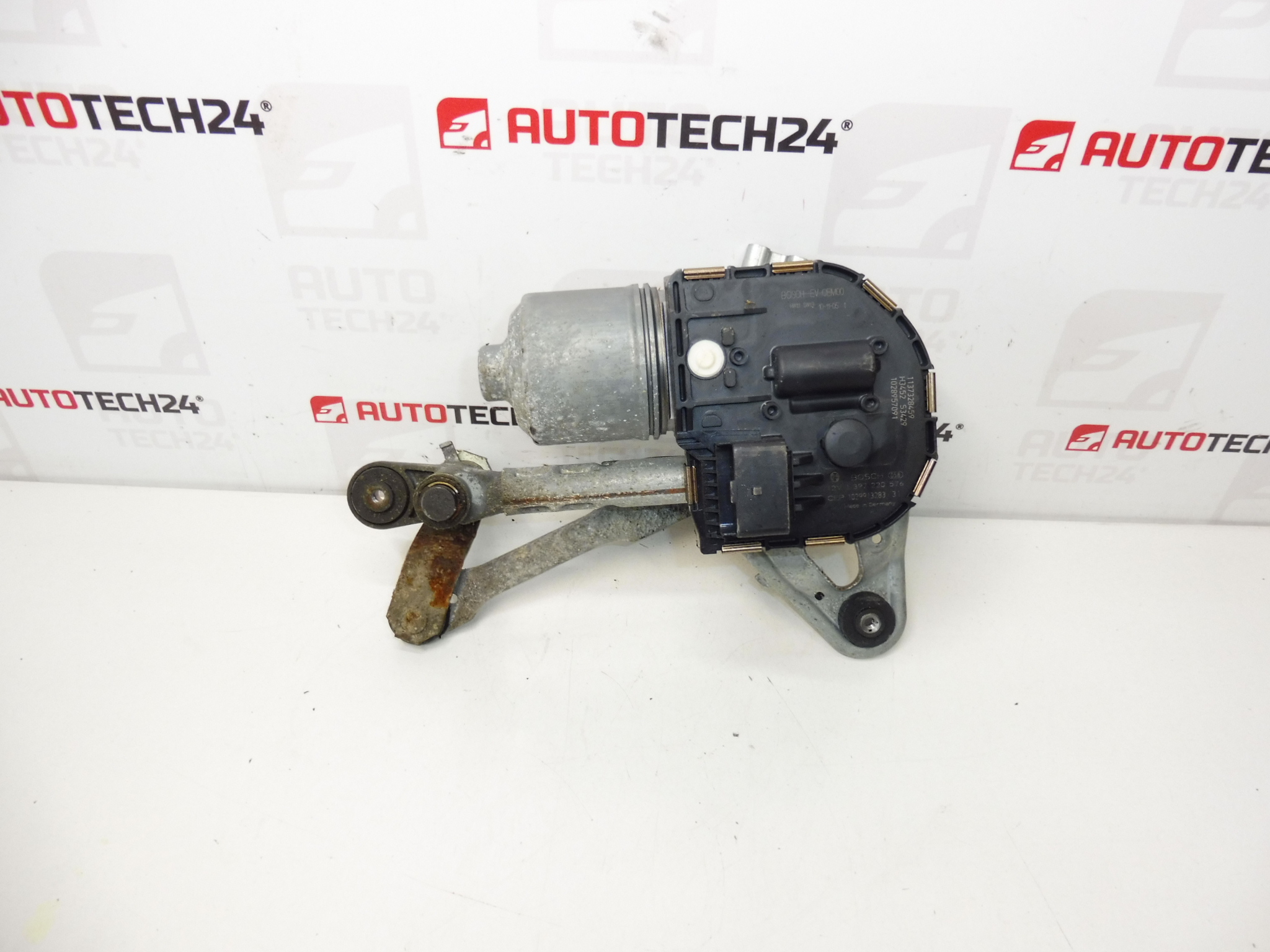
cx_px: 635
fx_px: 917
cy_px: 476
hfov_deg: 69.4
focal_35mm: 25
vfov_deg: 54.9
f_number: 3.5
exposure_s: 1/60
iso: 200
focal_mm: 4.4
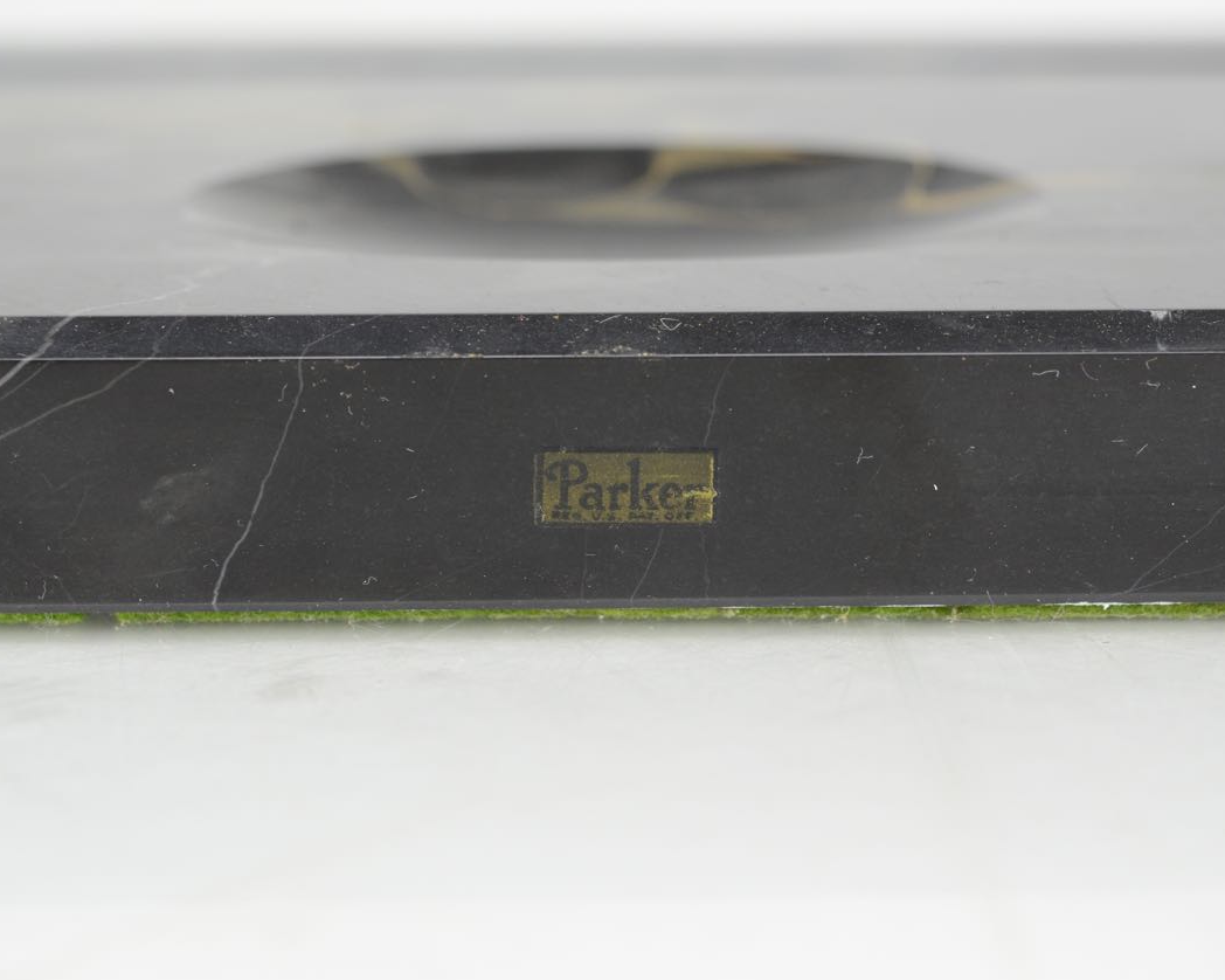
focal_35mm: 103
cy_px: 492
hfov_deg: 18.6
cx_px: 624
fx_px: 3734
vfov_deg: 14.9
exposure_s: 1/125
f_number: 5.6
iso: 640
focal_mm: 60
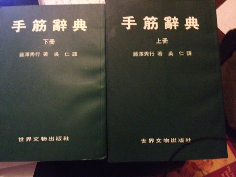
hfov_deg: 52.6
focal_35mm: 35
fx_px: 239
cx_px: 118
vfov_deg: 40.7
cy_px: 88
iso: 800
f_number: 2.4
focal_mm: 4.28
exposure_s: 1/15
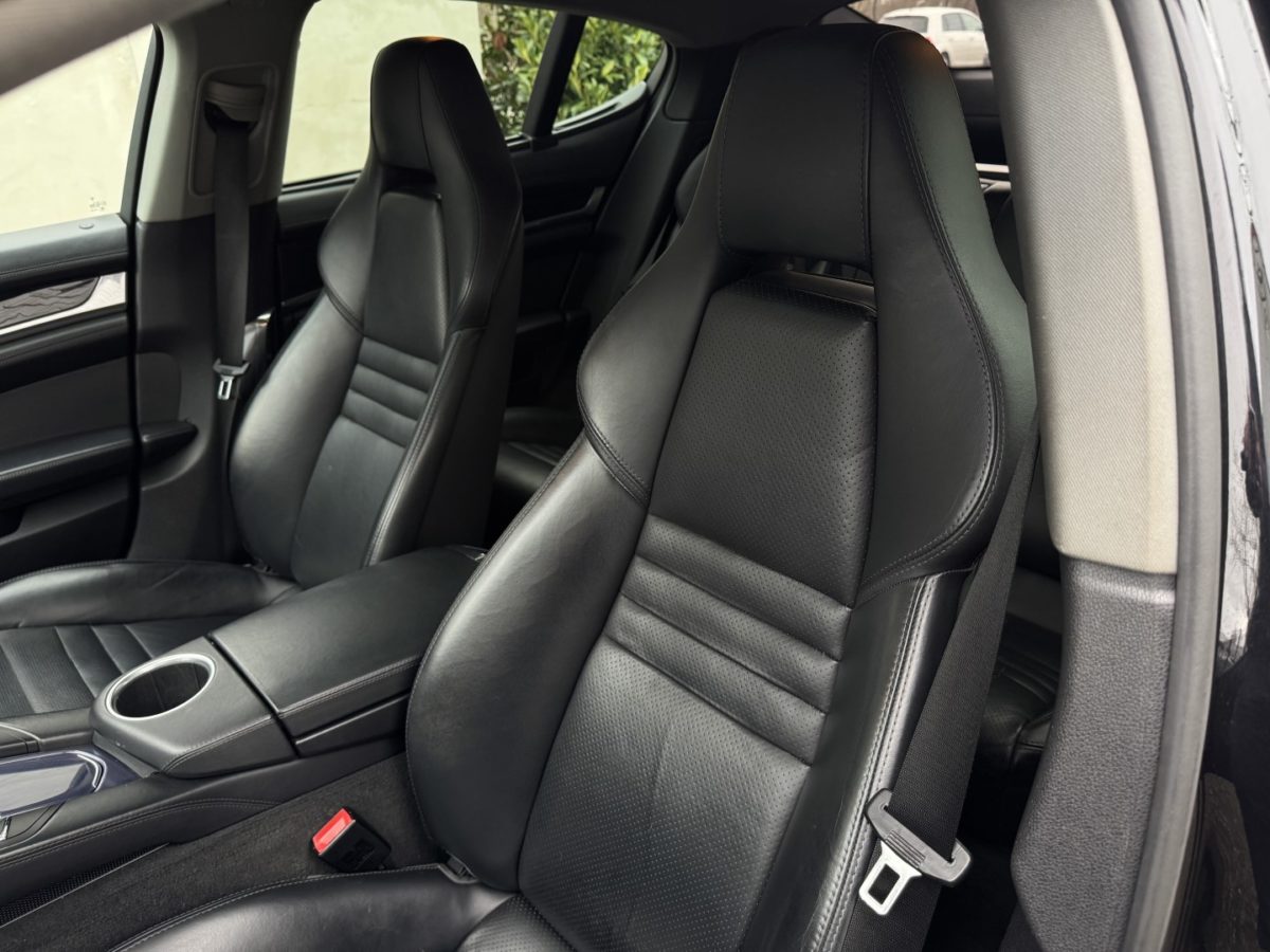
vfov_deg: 56.8
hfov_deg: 71.6
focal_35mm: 24
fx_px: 881
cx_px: 635
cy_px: 476
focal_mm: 6.76
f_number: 1.78
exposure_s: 1/60
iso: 200
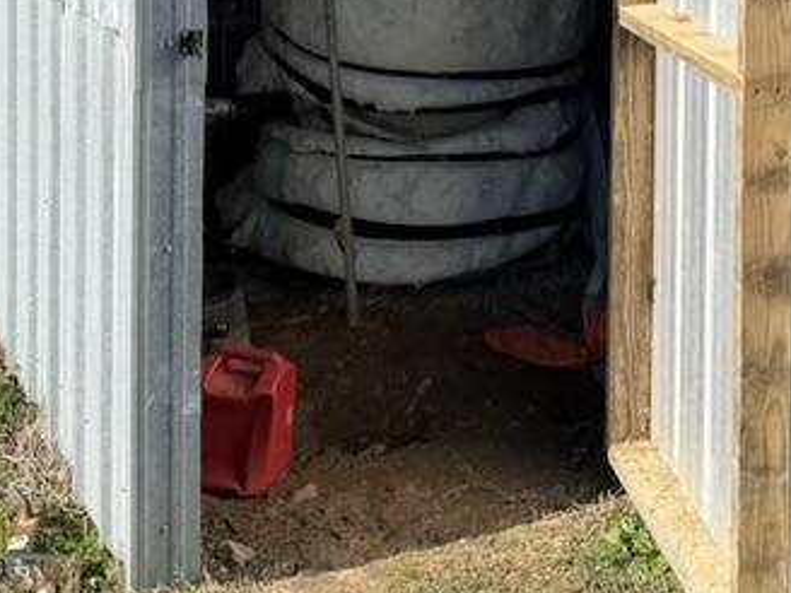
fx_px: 1714
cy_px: -130
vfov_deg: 18.5
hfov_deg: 25.5
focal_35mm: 75
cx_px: 637
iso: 80
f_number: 1.78
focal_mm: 6.76
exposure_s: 1/2611
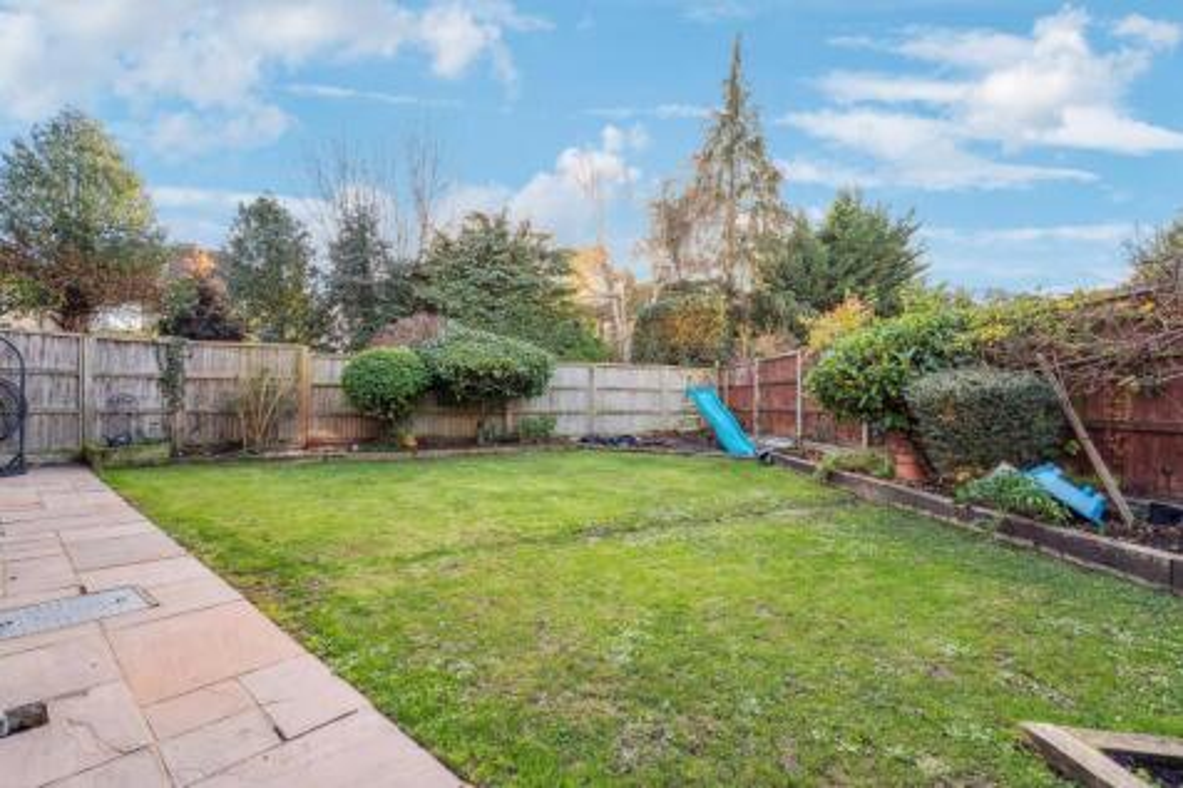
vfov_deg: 73.7
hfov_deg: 96.8
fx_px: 526
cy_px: 394
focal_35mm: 16
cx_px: 592
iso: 320
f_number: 5.6
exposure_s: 1/40
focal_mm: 16
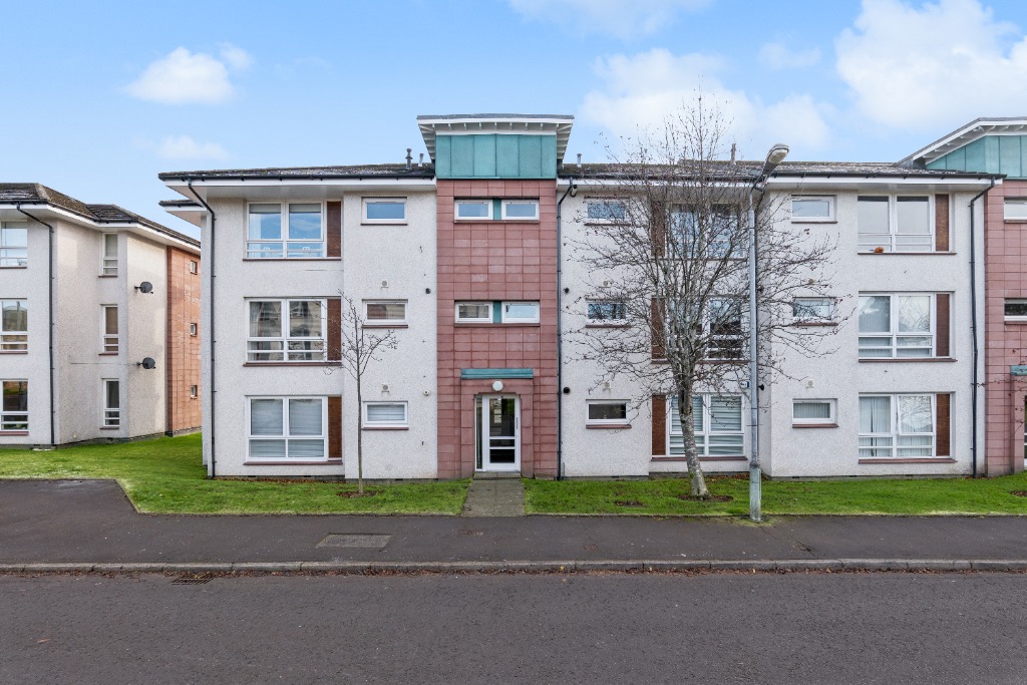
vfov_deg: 70.5
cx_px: 514
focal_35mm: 17
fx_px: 485
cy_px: 342
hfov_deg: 93.3
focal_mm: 16
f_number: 8
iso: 400
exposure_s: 1/200
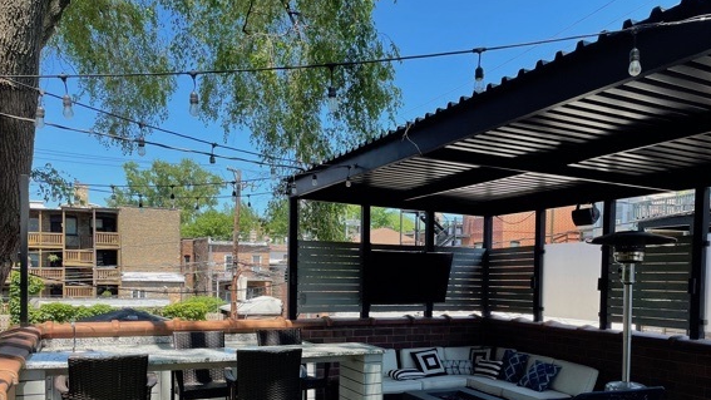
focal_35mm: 32
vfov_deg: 36.0
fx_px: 603
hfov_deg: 60.8
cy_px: 293
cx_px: 398
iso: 32
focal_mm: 4.2
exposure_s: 1/716
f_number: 1.6
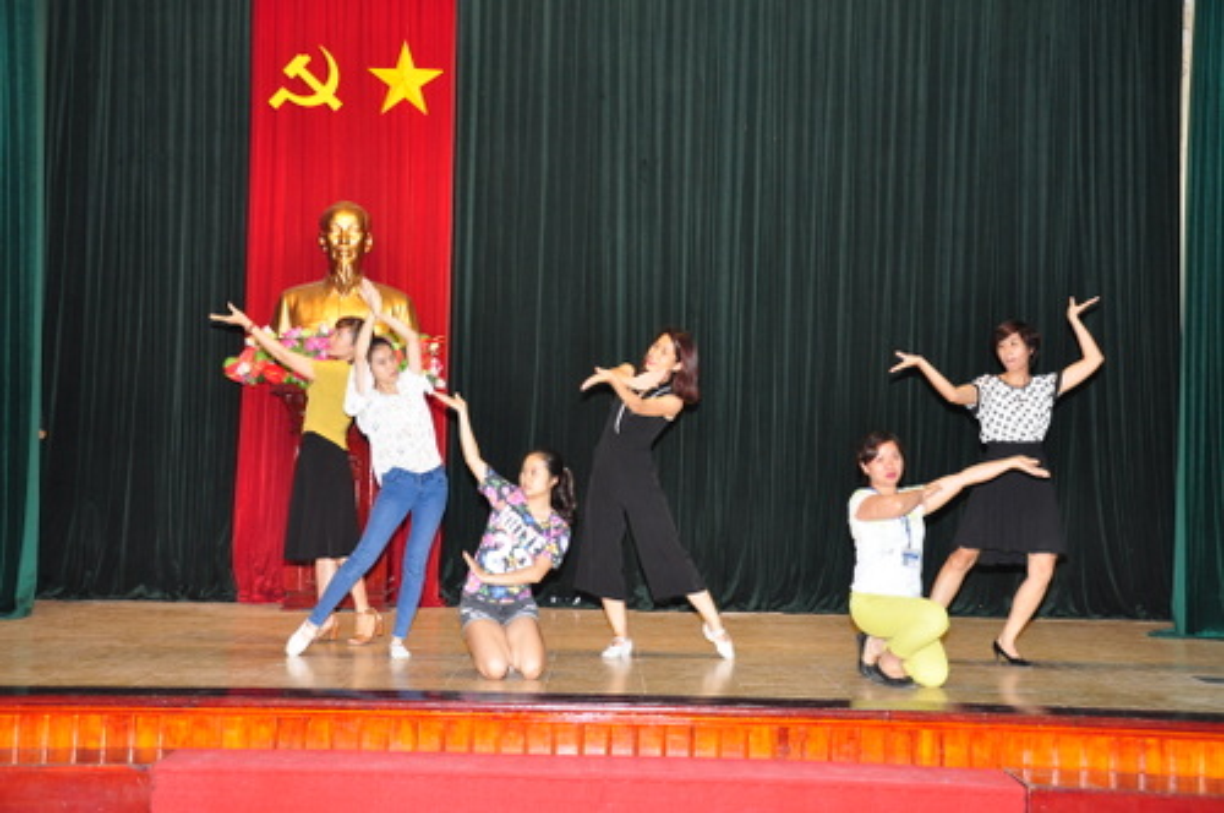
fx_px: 1630
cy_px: 406
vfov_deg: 28.0
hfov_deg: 41.2
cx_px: 612
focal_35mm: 48
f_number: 5.6
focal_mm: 32
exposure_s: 1/60
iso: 800
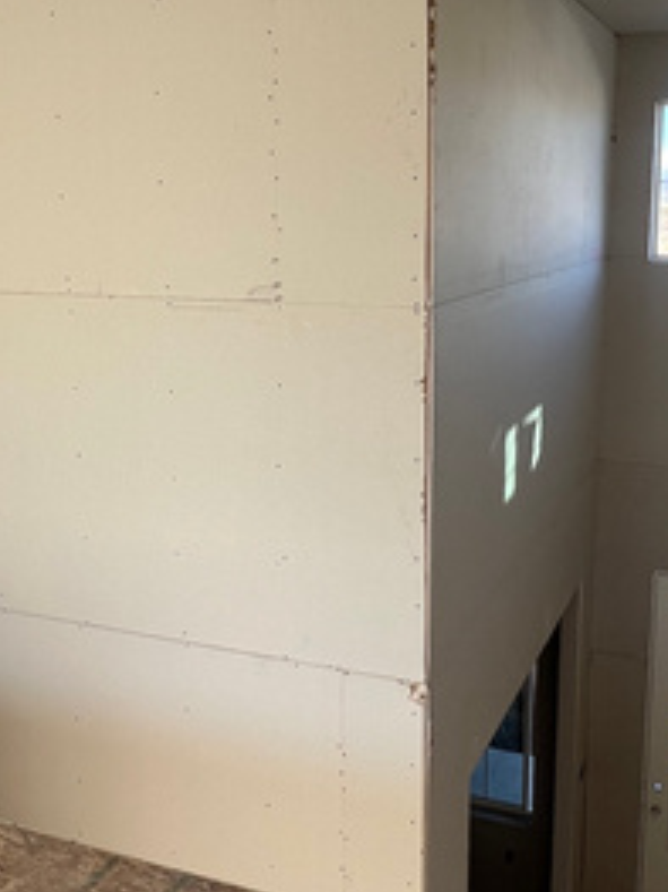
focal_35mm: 38
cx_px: 366
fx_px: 979
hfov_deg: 37.7
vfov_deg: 48.9
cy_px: 404
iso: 32
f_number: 1.8
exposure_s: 1/146
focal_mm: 1.57
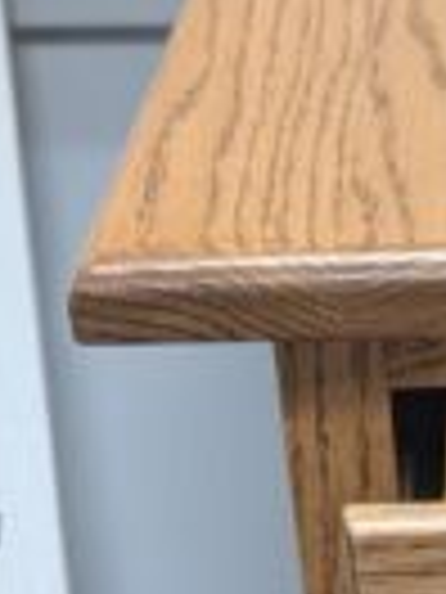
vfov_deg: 12.7
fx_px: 2491
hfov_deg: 9.4
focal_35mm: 145
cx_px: 973
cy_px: 983
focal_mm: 6.9
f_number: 1.68
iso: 276
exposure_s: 1/120
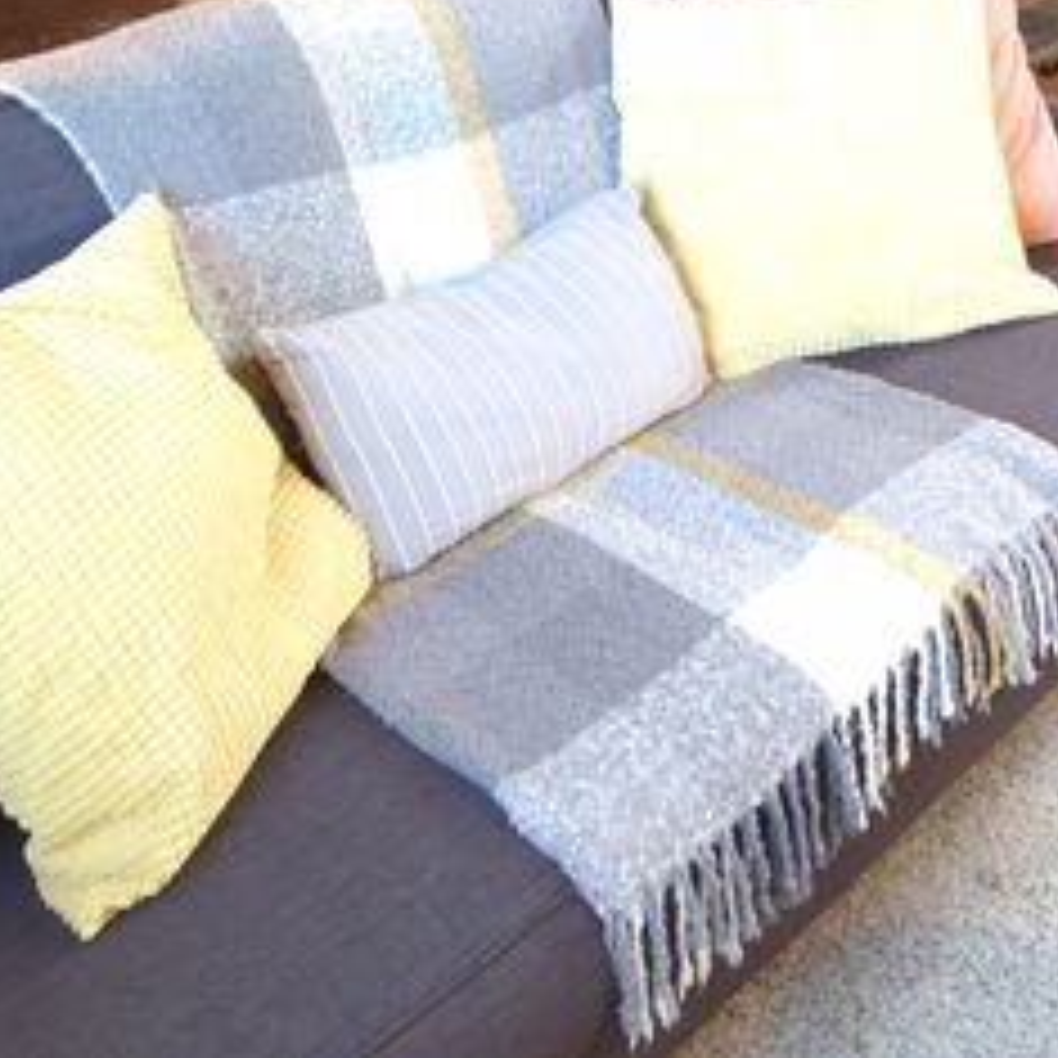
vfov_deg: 30.9
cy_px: 50
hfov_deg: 31.6
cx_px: 900
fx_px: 1798
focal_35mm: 52
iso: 100
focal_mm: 5.4
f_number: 1.8
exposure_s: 1/15
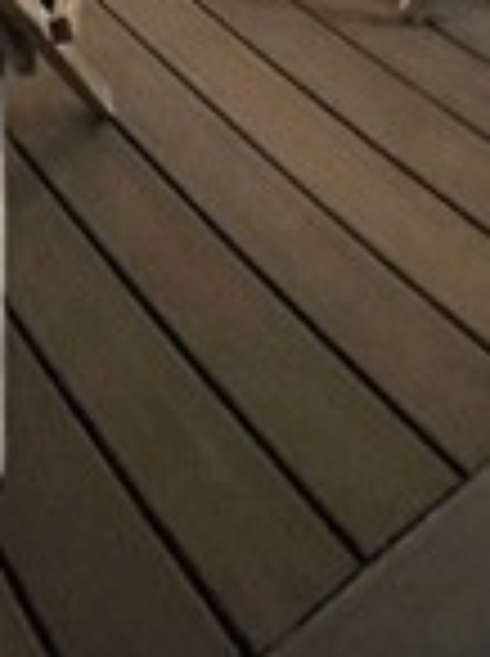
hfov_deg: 25.2
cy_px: -562
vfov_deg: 21.0
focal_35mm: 57
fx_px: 1079
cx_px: 112
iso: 1000
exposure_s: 1/30
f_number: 1.8
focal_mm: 1.57
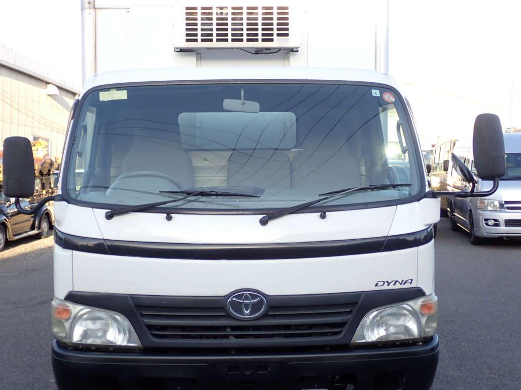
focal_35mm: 53
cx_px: 245
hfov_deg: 36.2
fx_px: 798
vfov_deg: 27.5
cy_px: 208
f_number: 2.9
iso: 100
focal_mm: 7.84
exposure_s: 1/160
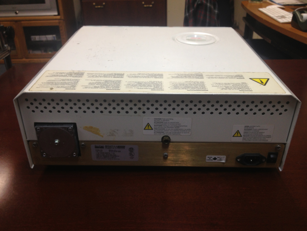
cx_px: 154
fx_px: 310
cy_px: 116
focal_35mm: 35
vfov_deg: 40.7
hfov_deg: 52.6
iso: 64
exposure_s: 1/20
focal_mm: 4.28
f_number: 2.4
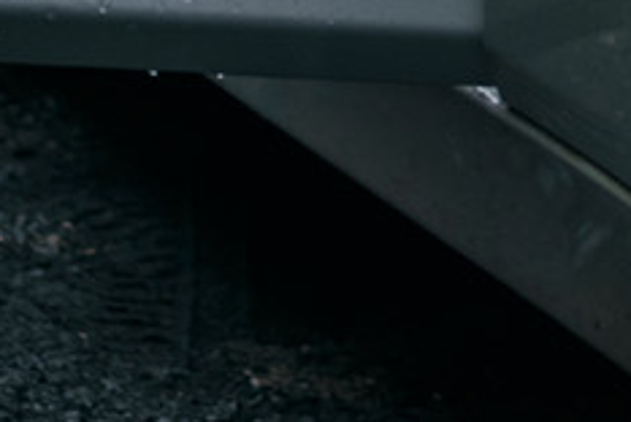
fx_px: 4738
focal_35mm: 270
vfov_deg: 4.8
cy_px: -1078
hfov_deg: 7.5
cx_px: 821
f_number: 2
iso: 100
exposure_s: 1/80
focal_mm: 35
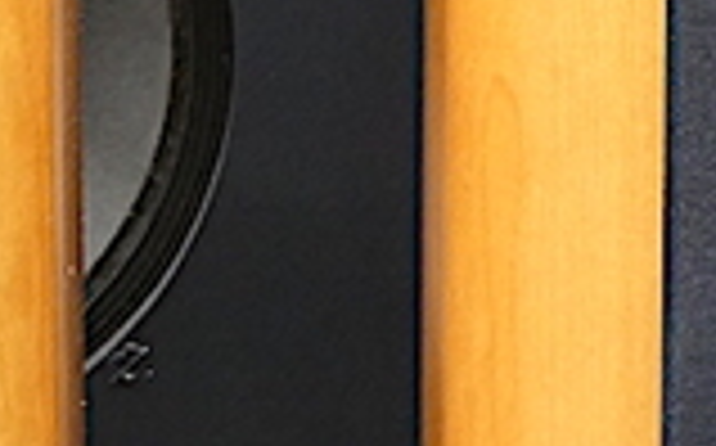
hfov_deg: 5.4
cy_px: 113
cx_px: 248
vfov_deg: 3.4
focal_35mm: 390
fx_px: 7602
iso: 200
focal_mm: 10.9
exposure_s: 1/1.6
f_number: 4.3
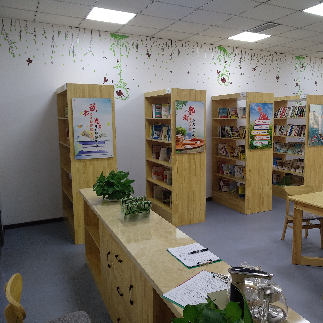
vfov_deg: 60.9
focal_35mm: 26
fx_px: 274
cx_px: 212
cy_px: 162
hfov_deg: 59.7
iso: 160
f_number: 2.2
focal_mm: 3.81
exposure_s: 1/50
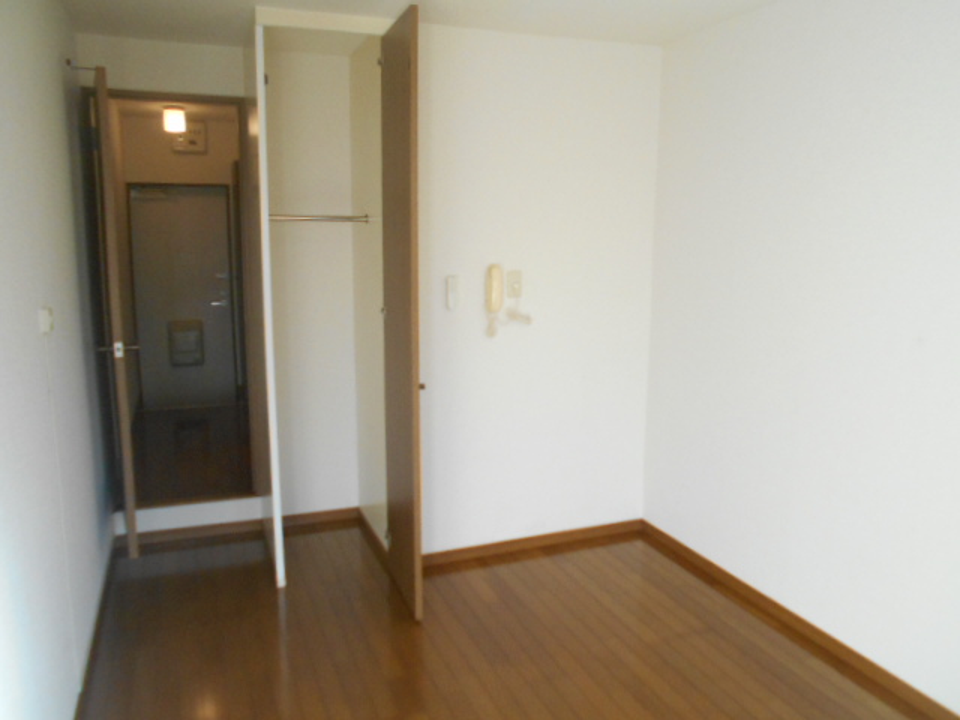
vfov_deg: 53.1
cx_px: 480
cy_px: 360
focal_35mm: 26
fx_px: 721
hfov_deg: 67.3
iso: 400
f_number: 3.2
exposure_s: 1/250
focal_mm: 4.6
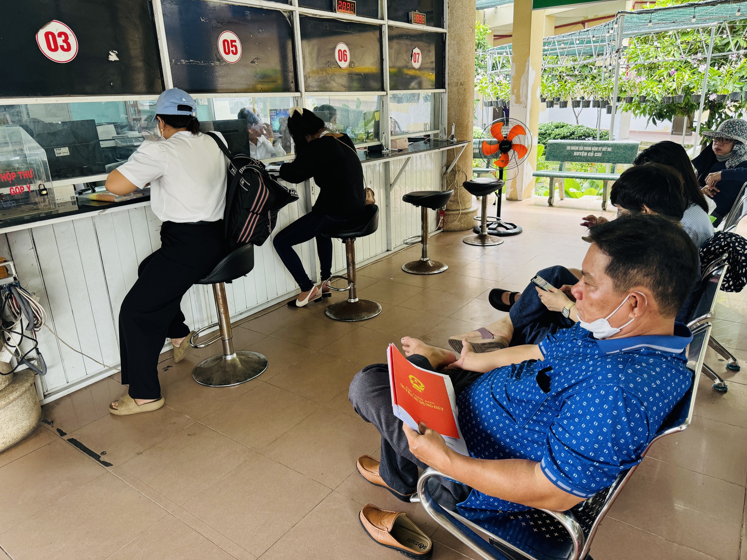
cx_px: 374
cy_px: 280
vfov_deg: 56.8
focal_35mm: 24
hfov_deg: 71.6
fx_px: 518
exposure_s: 1/121
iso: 125
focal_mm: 6.76
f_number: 1.78
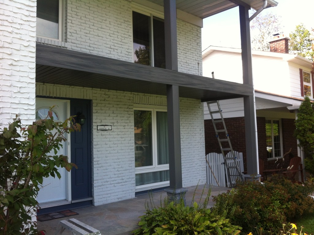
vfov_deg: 40.6
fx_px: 317
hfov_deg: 52.7
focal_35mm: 35
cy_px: 118
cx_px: 157
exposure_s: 1/269
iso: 80
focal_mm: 3.85
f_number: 2.8
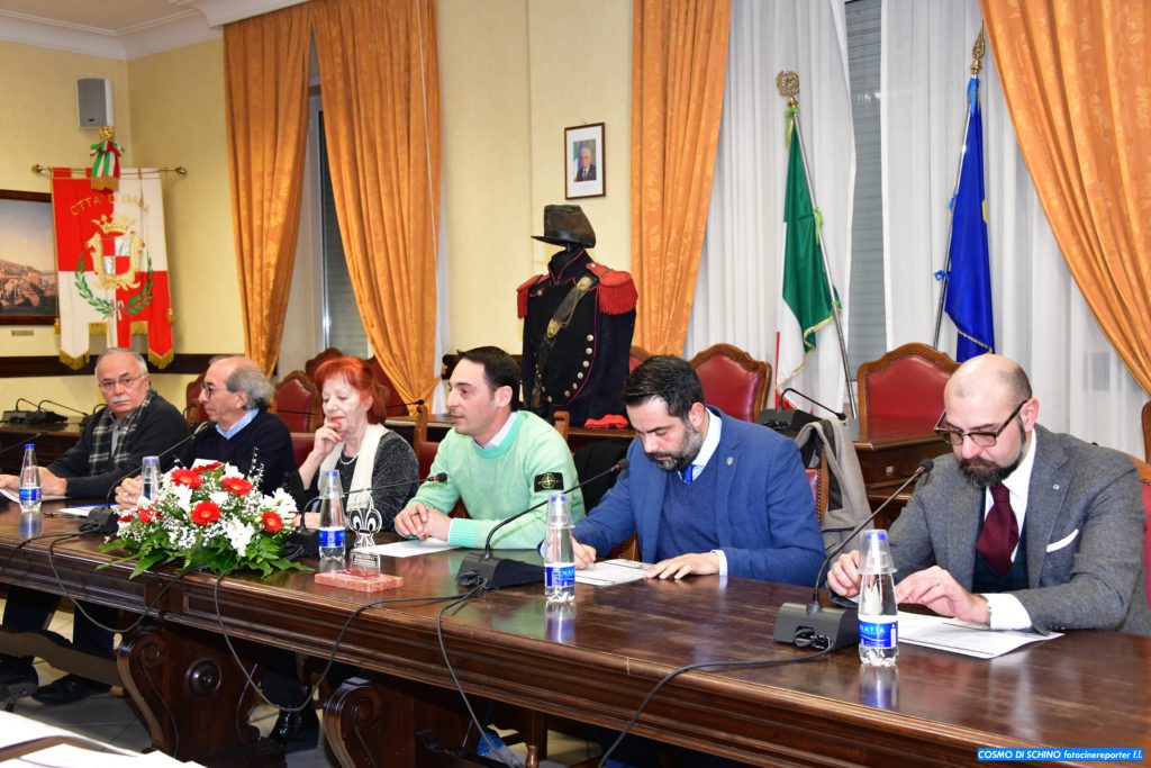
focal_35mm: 44
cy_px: 384
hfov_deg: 44.5
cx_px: 576
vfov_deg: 30.5
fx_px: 1407
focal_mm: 44
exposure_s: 1/60
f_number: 8
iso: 2500
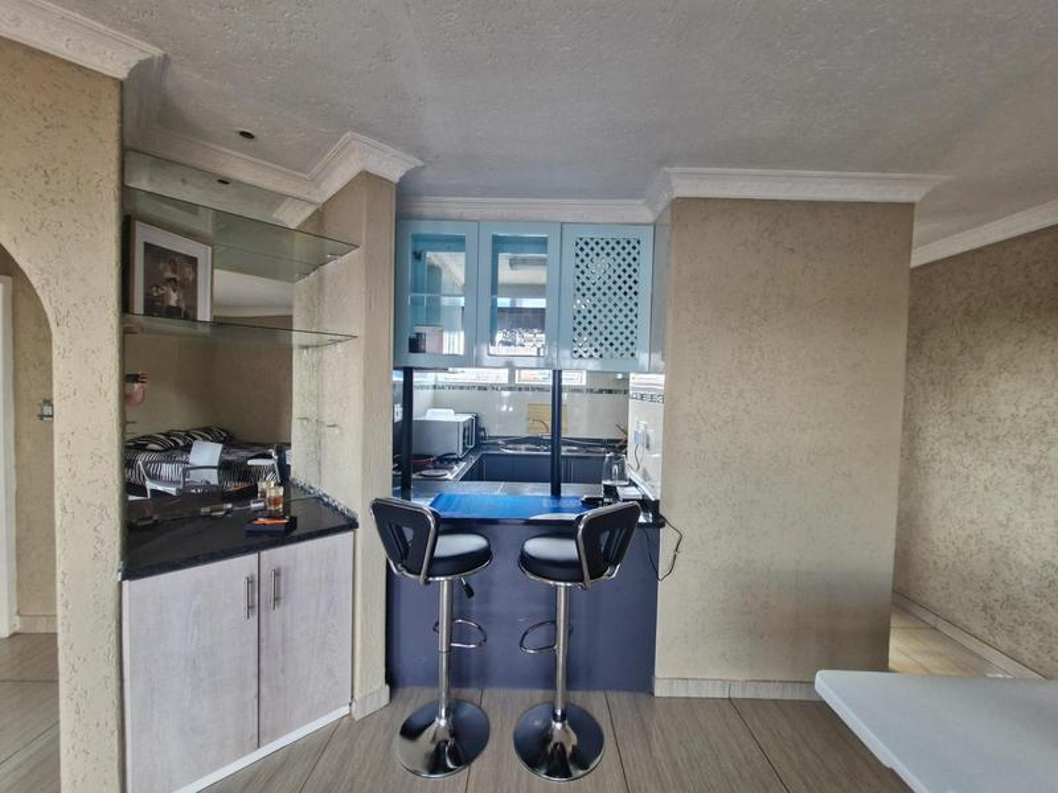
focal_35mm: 13
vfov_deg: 89.9
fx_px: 397
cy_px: 396
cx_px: 529
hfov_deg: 106.2
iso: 125
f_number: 2.2
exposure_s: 1/50
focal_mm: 1.74
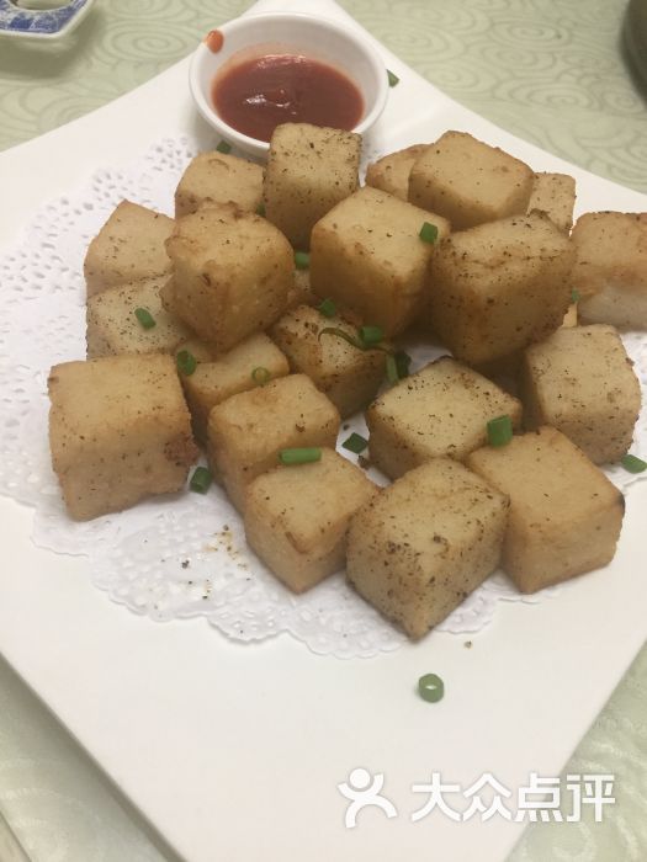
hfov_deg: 48.2
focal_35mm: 29
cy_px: 431
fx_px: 723
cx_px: 324
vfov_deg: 61.7
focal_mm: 4.15
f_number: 2.2
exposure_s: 1/17
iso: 80
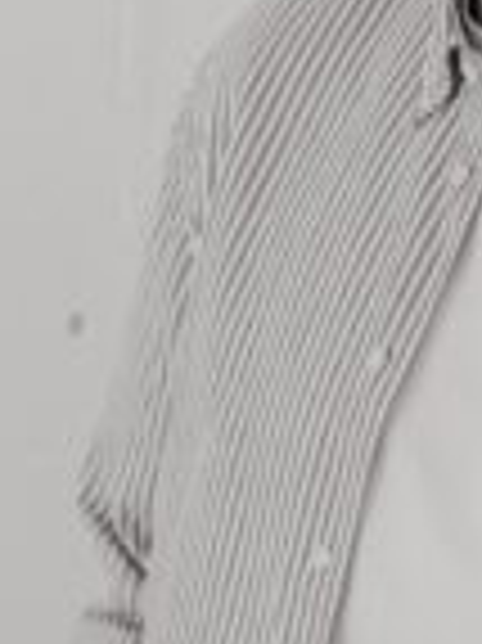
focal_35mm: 404
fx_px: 7512
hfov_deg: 3.7
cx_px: 315
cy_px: 977
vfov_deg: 4.9
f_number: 1.3
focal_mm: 50
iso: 100
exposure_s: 1/800
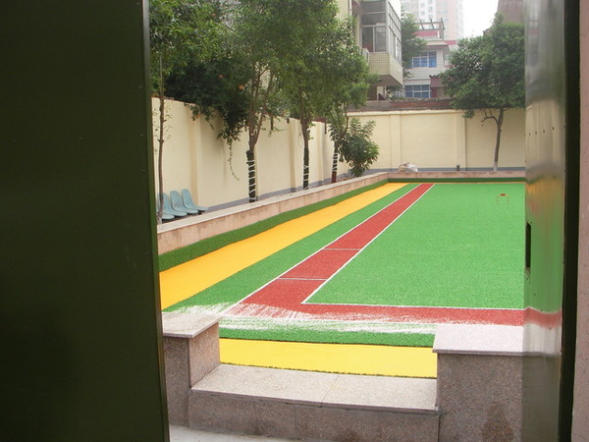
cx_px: 294
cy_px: 221
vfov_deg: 37.7
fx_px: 647
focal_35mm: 38
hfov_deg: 49.0
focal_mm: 6.3
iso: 50
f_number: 6.6
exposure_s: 1/100
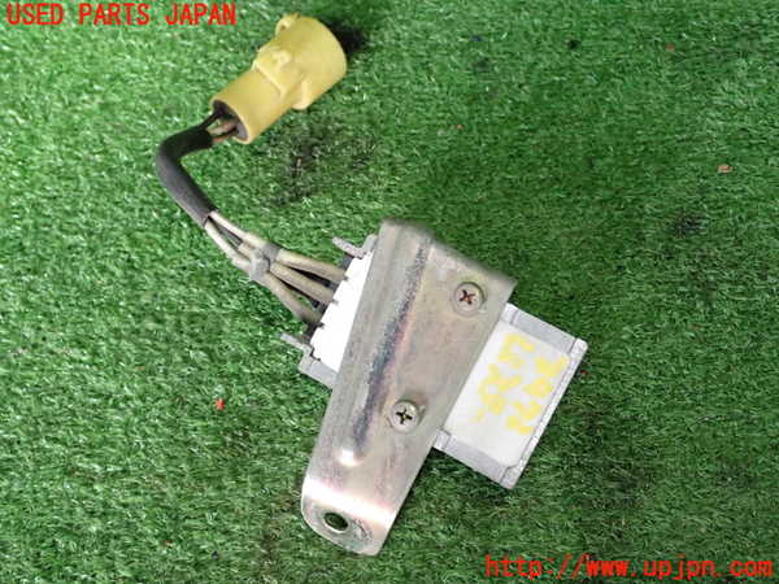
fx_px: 923
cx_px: 390
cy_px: 292
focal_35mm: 41
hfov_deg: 45.8
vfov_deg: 35.1
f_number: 2.8
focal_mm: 7.31
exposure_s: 1/40
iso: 640
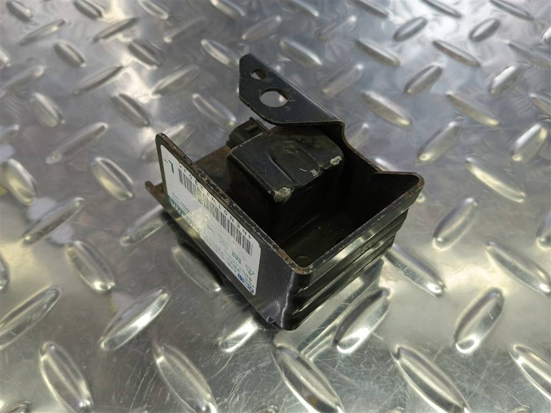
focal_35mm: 27
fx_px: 430
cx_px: 276
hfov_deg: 65.3
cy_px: 206
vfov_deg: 51.4
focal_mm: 4.11
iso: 82
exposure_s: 1/50
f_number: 1.6
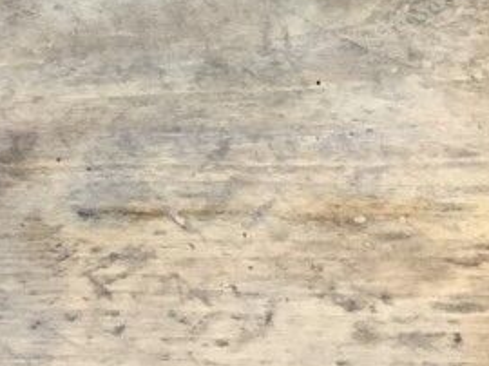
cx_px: 187
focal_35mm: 92
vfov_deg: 15.1
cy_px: -147
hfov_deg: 21.3
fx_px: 1298
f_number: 2.4
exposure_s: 1/20
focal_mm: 3.3
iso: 200
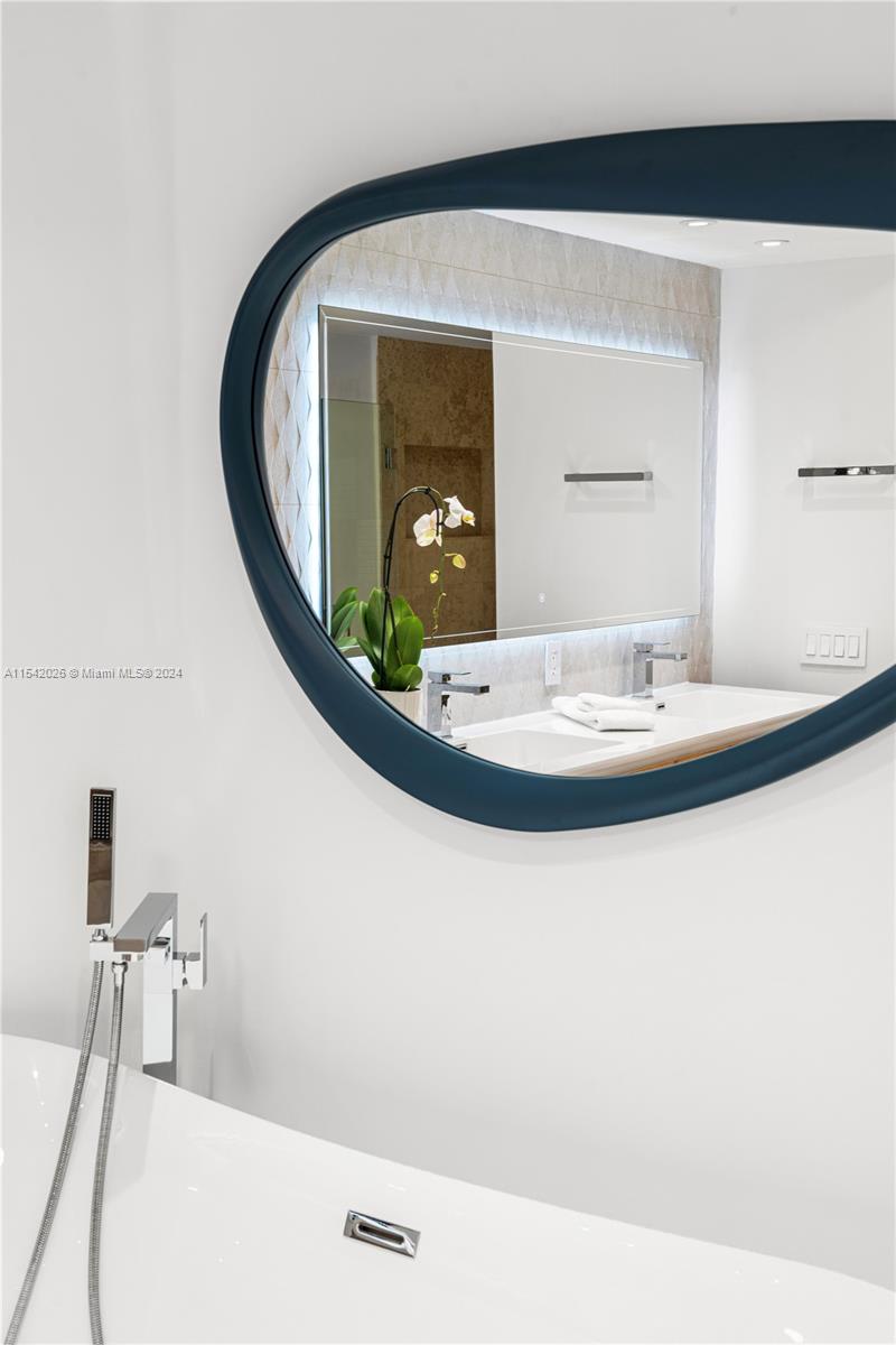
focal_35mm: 43
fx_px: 1605
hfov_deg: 31.2
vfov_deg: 45.4
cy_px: 672
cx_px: 448
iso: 160
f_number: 8
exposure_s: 1/20
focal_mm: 43
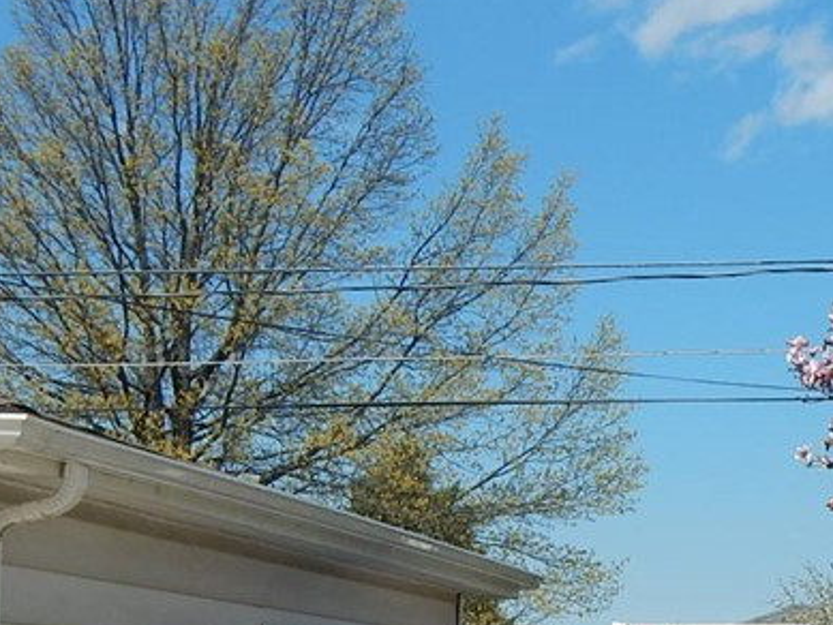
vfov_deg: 14.5
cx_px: 1006
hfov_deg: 18.6
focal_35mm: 100
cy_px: 691
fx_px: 2407
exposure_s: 1/500
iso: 125
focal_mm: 6.8
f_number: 6.9
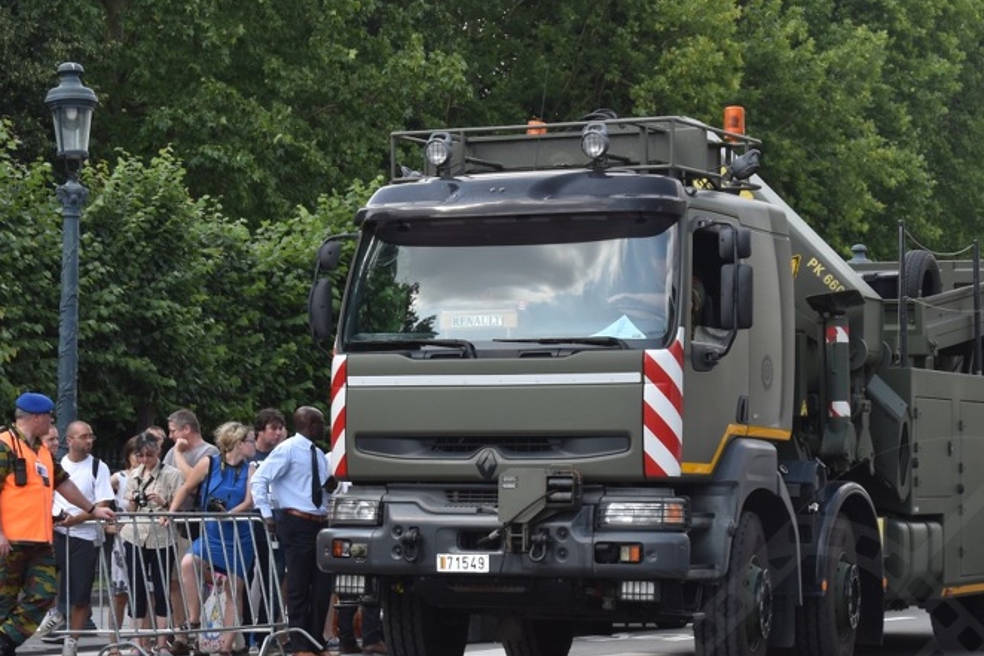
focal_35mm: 111
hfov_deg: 18.4
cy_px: 395
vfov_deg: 12.3
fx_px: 3033
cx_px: 589
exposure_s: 1/200
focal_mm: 40
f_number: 7.1
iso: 100
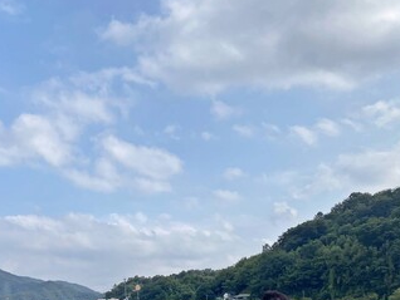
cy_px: 256
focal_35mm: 49
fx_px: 567
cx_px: 104
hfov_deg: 38.0
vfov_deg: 28.8
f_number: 1.8
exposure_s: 1/3205
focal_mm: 4.25
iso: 32
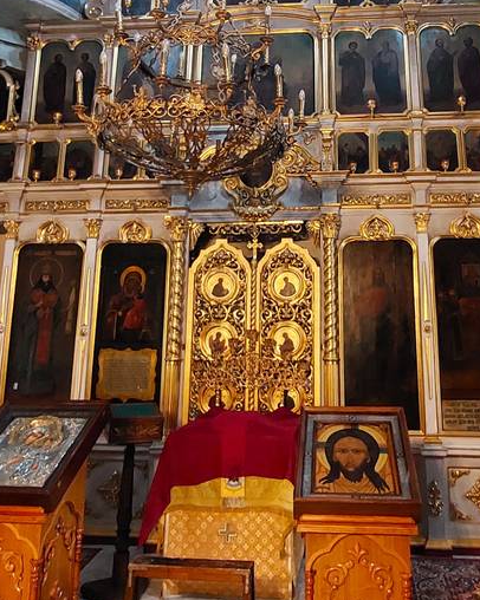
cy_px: 202
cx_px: 293
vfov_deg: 57.5
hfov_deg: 48.1
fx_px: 533
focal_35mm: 30
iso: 640
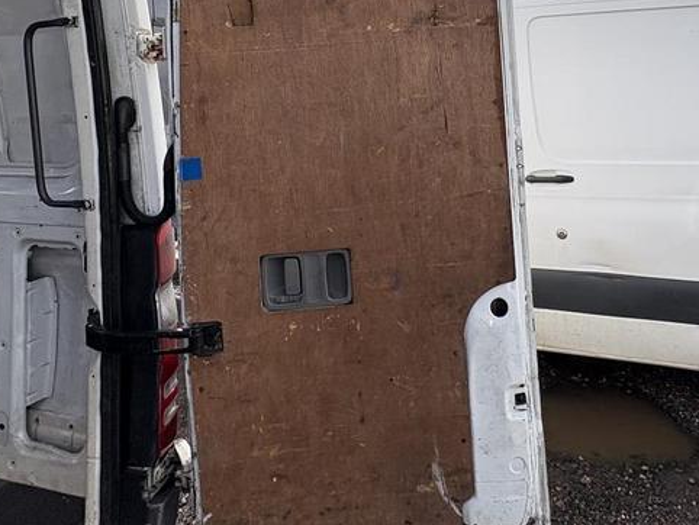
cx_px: 444
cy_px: 87
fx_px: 525
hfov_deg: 66.1
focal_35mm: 26
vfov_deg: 49.2
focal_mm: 2.22
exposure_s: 1/573
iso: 40
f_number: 2.2
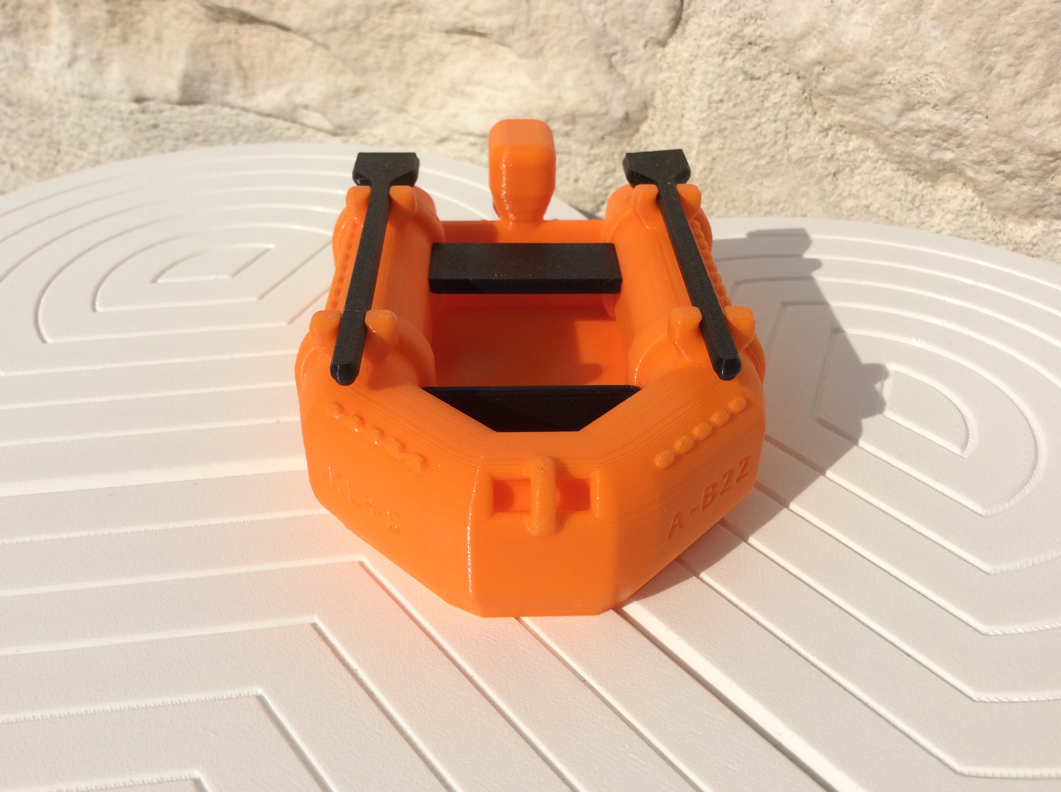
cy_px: 396
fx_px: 979
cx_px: 530
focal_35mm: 32
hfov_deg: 56.9
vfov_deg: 44.1
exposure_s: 1/4405
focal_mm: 3.3
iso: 32
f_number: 2.4
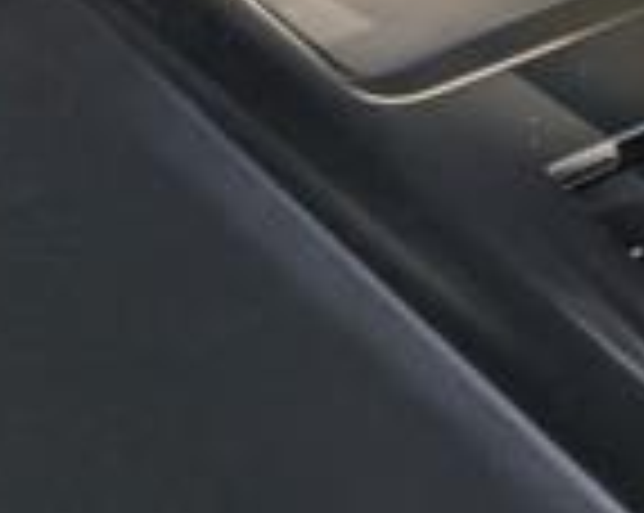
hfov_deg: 14.8
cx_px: 1306
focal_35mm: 105
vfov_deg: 14.6
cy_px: 261
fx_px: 1999
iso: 563
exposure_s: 1/1000
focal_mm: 6.9
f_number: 1.68
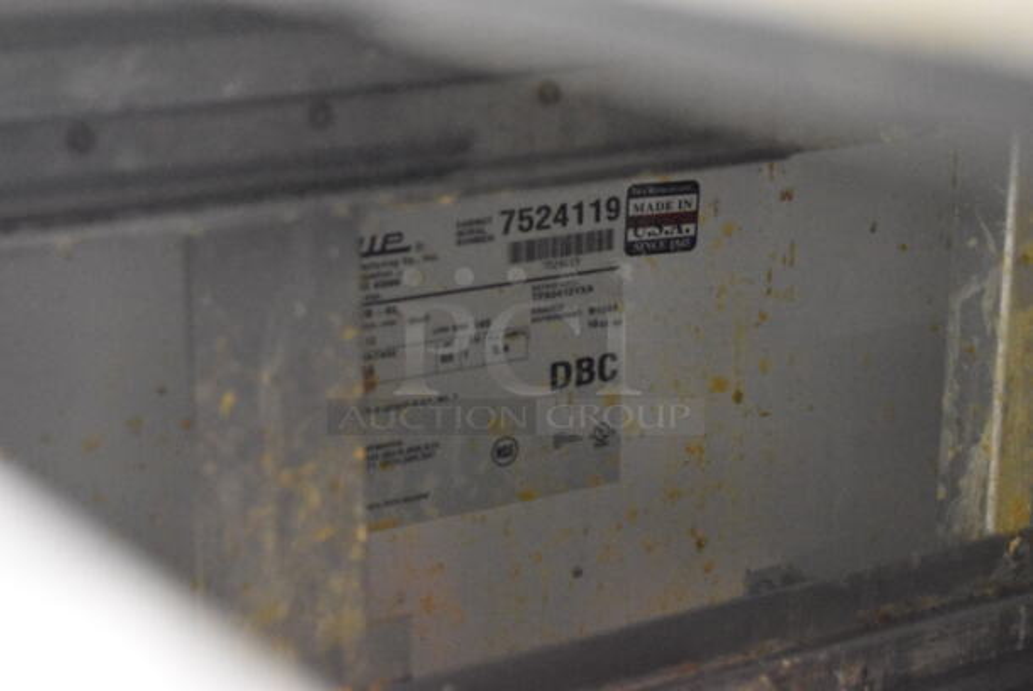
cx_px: 516
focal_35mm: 82
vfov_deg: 16.6
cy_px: 346
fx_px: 2369
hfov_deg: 24.6
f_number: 5.6
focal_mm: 55
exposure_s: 1/15
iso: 12800
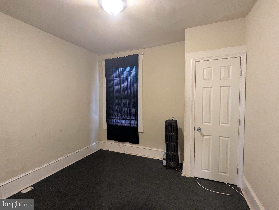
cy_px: 105
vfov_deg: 78.2
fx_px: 129
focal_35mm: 16
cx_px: 140
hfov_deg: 94.4
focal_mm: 2.35
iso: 530
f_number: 2.2
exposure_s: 1/23.8
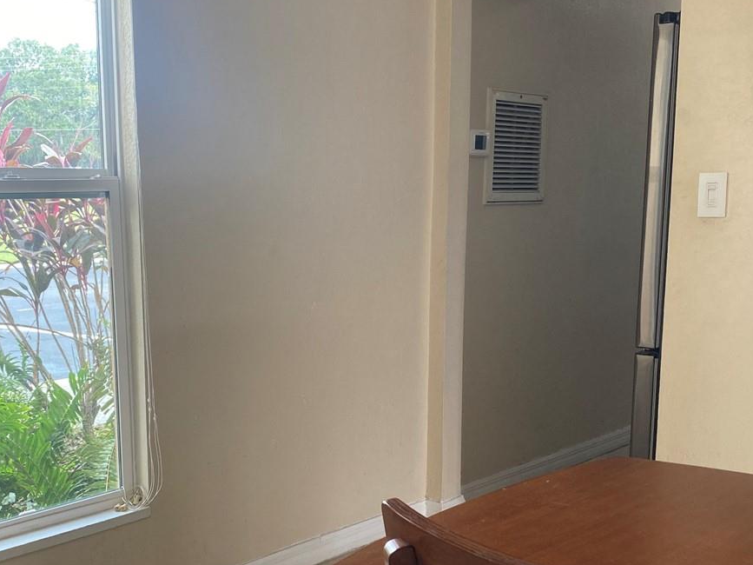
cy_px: 385
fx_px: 1044
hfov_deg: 39.5
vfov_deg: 30.0
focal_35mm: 48
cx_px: 312
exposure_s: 1/120
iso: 100
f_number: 1.8
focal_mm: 4.25
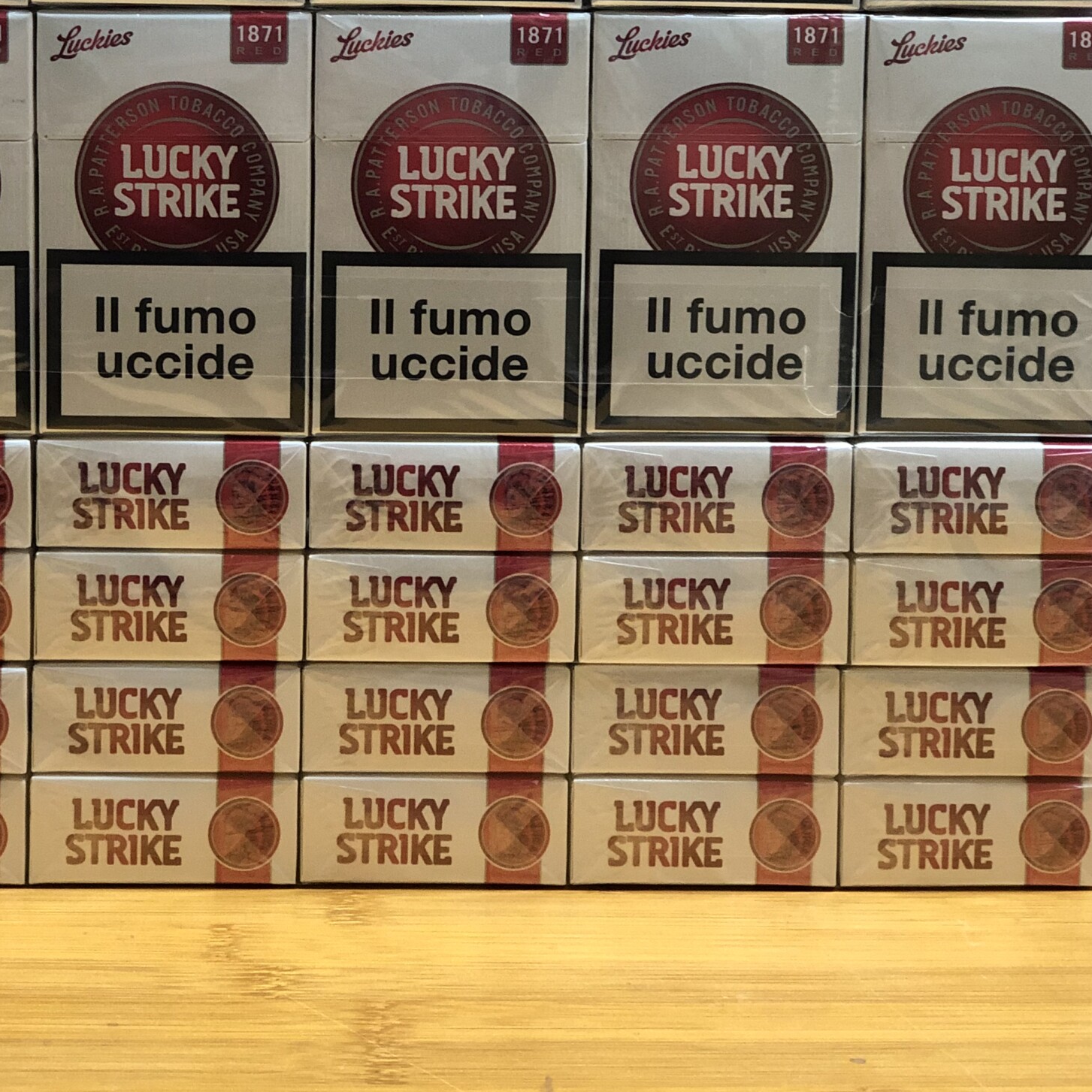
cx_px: 432
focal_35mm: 81
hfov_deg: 21.4
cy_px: 144
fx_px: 2891
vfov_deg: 21.0
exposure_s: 1/20
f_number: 2.4
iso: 160
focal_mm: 6
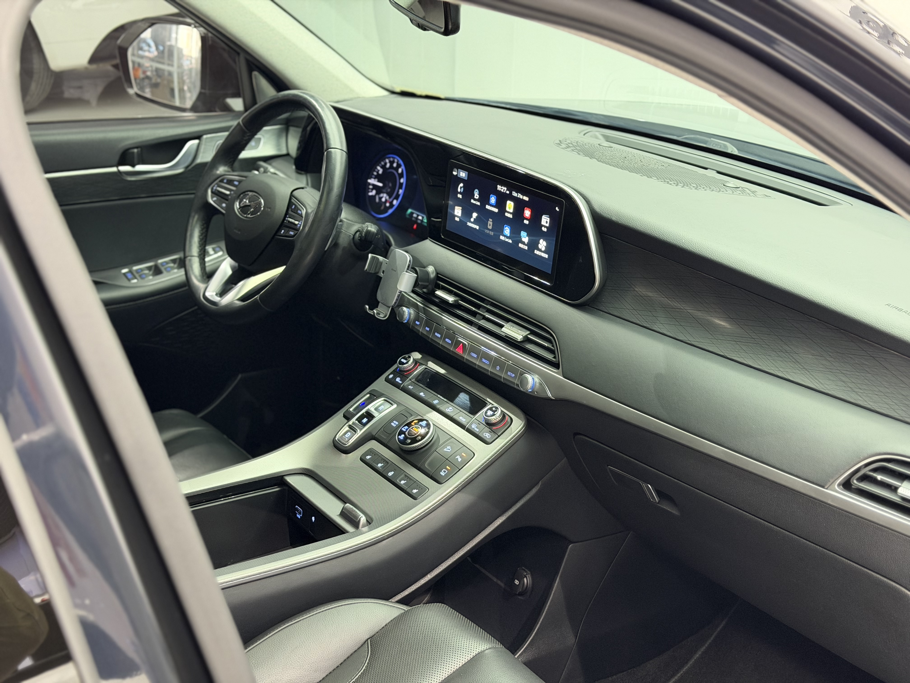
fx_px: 1262
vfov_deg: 30.3
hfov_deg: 39.7
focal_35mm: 48
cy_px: 342
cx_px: 455
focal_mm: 6.76
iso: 320
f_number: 1.78
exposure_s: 1/40
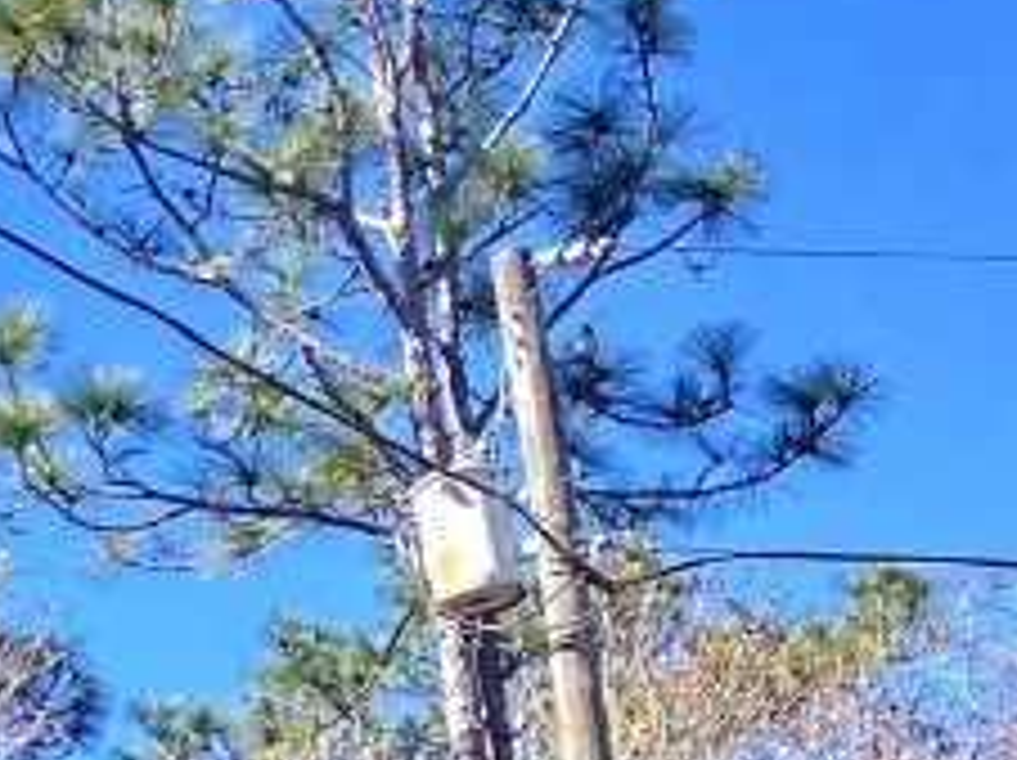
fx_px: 3727
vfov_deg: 11.0
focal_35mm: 127
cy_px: 1300
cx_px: -1210
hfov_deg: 12.9
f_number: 1.8
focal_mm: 3.99
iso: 32
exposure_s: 1/415
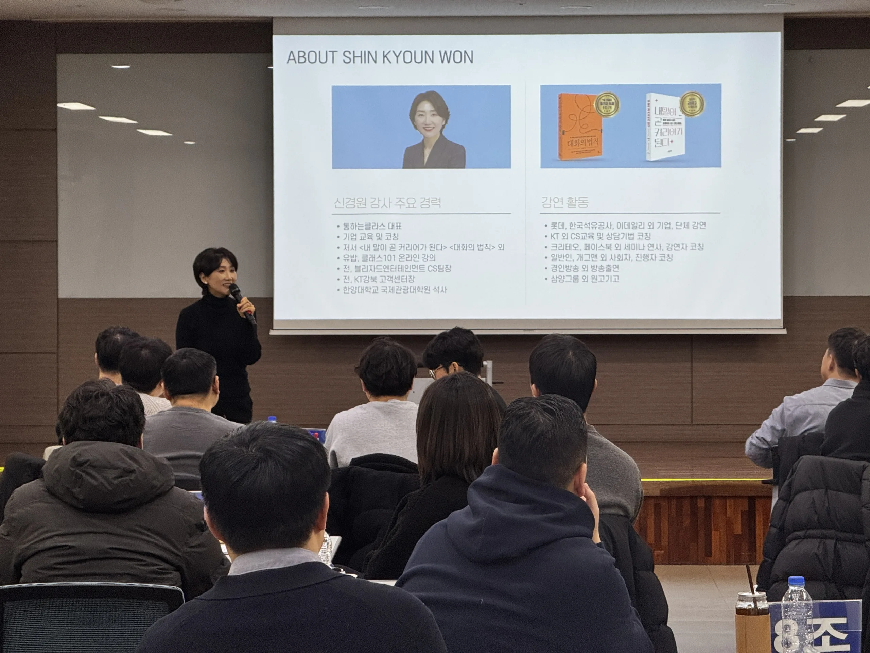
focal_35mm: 120
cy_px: 326
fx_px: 3016
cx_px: 435
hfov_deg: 16.4
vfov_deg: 12.3
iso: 200
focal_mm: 15.66
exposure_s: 1/120
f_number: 2.8
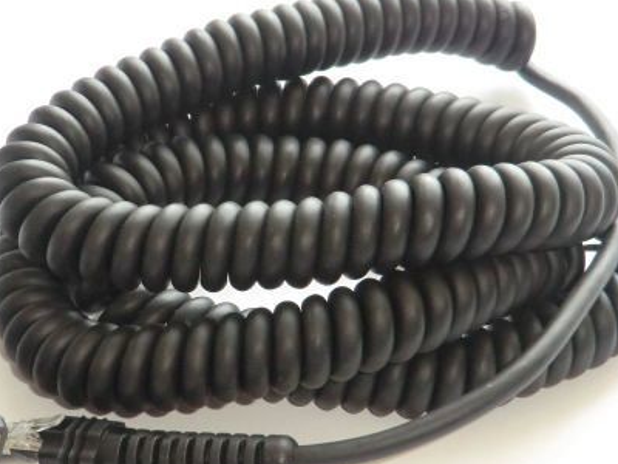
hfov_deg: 22.2
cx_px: 286
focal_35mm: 88
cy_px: 260
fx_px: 1571
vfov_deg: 16.8
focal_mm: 9.8
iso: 400
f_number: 4.2
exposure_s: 1/60
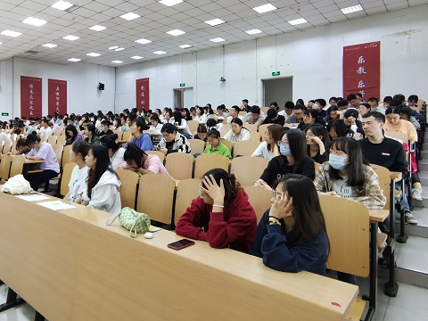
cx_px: 165
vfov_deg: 56.2
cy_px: 123
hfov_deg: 70.6
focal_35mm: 24
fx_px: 297
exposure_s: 1/25
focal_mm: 2.26
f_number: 2.2
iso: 320
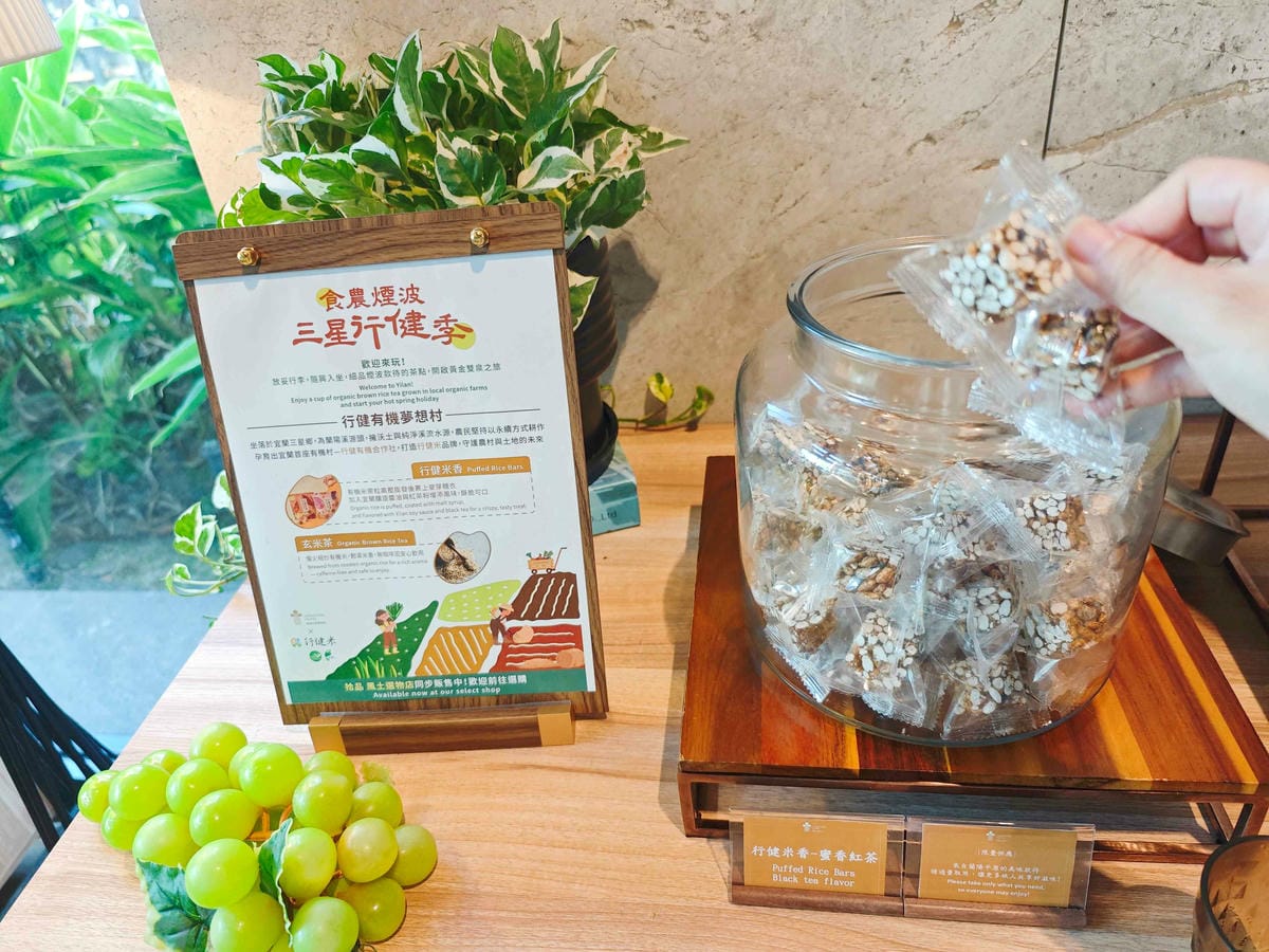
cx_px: 634
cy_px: 476
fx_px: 843
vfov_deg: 58.9
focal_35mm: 23
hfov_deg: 73.9
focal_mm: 8.72
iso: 2000
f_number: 1.63
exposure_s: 1/360
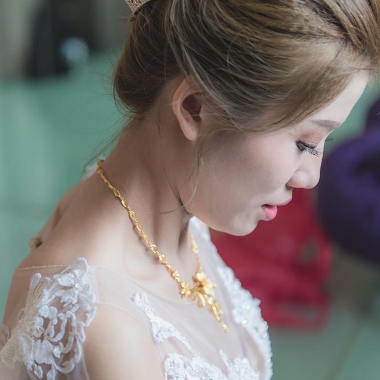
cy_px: 190
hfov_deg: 19.2
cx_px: 117
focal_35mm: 90
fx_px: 1118
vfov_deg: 19.3
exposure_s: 1/160
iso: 800
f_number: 3.2
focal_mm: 70
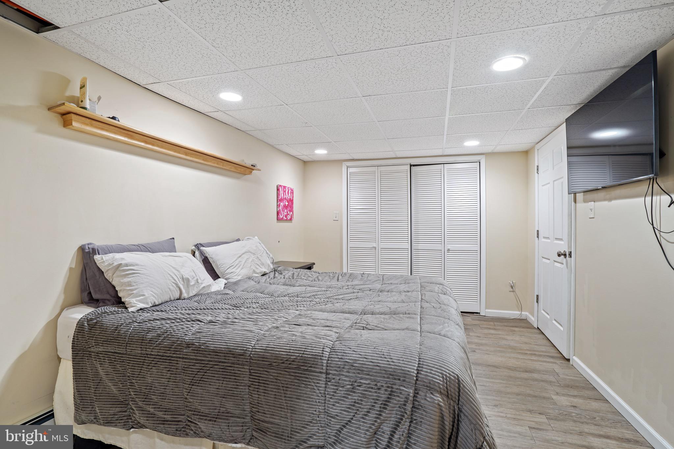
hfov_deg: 96.7
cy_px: 224
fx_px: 300
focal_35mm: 16
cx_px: 337
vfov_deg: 73.7
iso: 200
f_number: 8
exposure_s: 5
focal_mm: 16
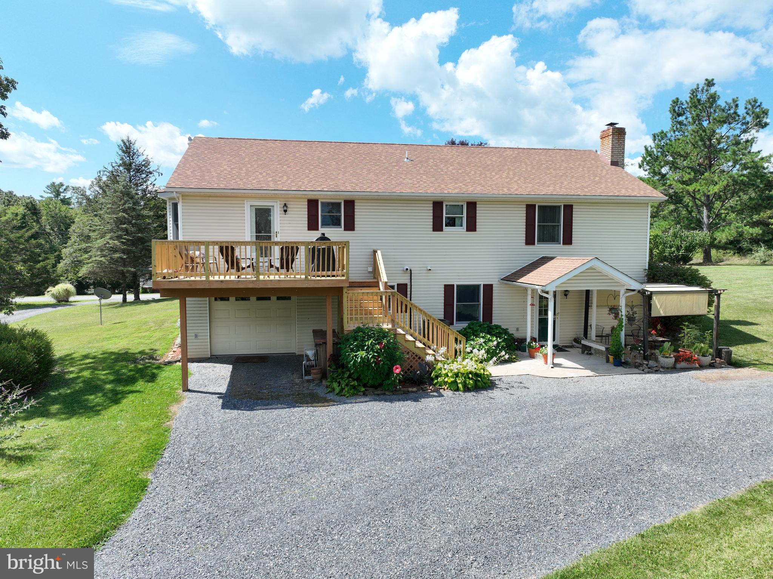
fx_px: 536
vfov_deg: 56.8
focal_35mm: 24
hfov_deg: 71.6
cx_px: 386
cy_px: 290
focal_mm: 12.29
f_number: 2.8
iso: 290
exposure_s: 1/2000
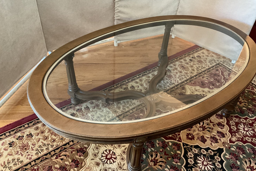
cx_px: 130
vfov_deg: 42.3
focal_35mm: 31
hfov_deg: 60.3
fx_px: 220
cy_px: 94
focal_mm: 3
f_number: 1.8
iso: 400
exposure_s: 1/30
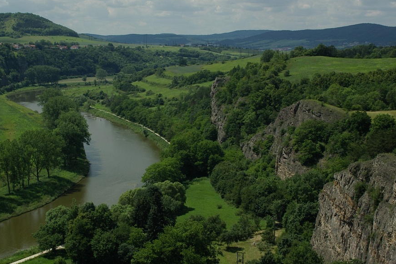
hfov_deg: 32.5
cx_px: 171
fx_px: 677
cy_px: 141
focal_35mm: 62
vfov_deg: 22.0
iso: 200
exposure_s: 1/200
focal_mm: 35
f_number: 11
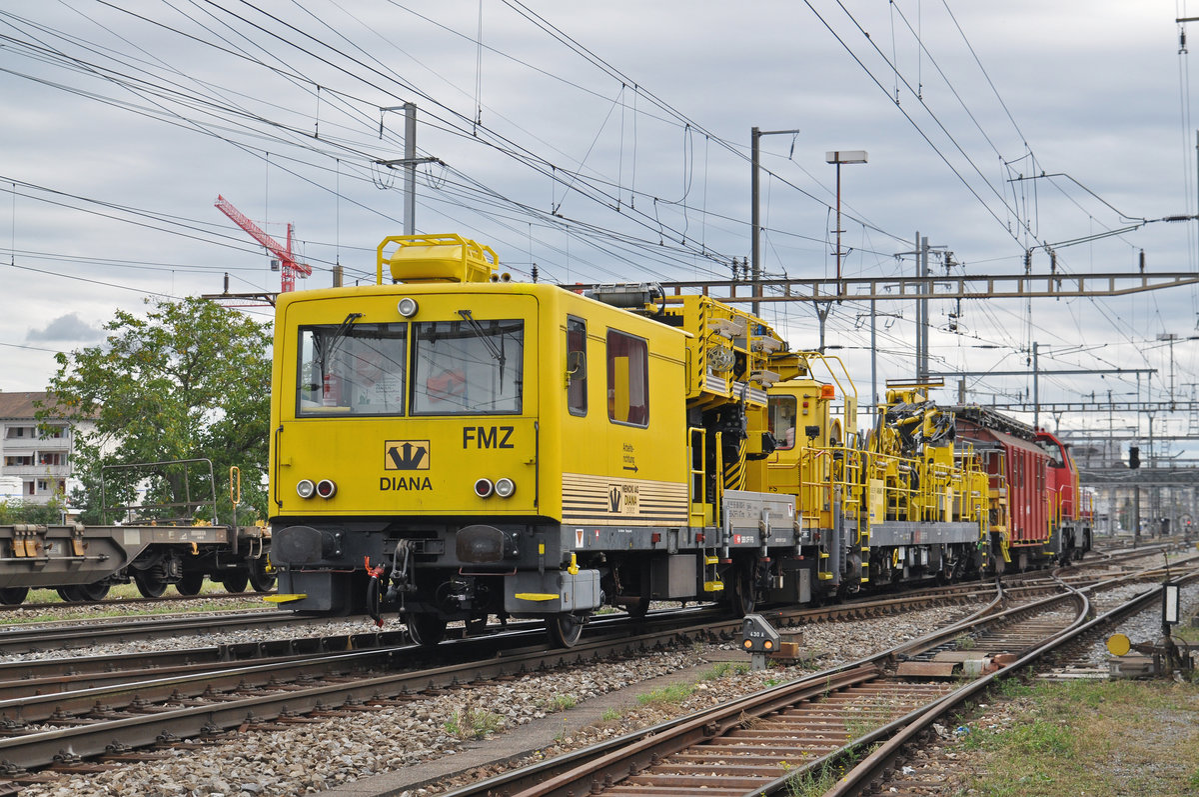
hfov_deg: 30.5
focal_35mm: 66
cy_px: 398
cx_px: 600
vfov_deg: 20.6
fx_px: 2195
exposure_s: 1/1000
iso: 400
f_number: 5
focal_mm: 44
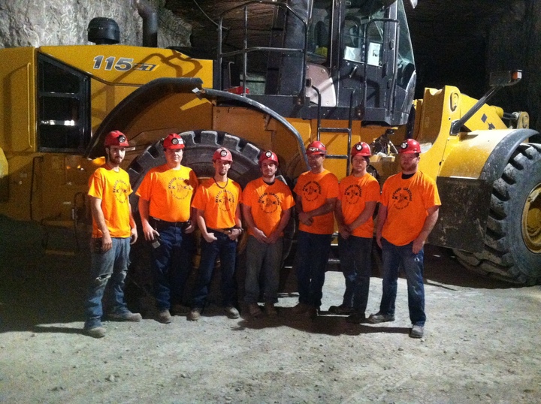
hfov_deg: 52.7
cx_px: 270
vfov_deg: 40.6
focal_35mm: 35
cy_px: 202
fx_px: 546
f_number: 2.8
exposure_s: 1/15
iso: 1000
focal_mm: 3.85
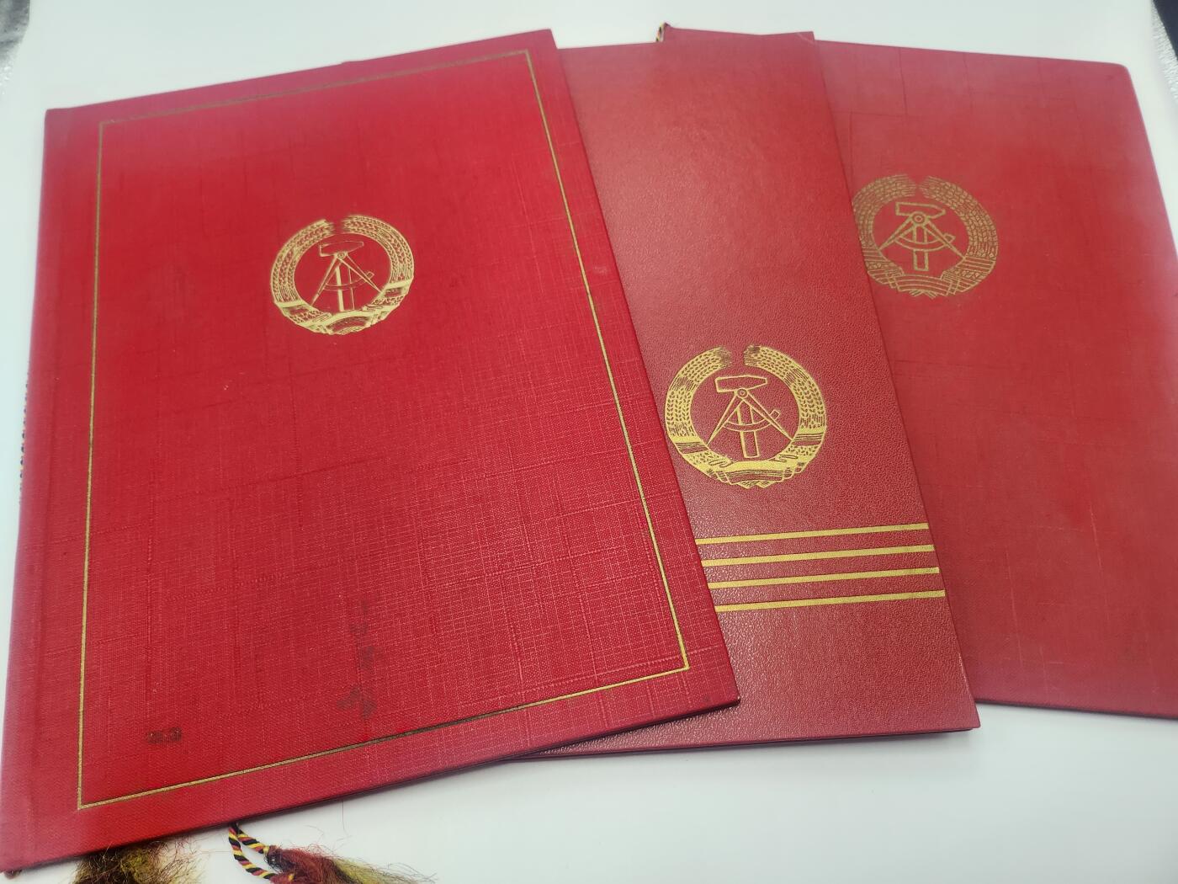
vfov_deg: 56.8
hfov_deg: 71.6
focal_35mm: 24
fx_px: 817
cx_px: 589
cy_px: 442
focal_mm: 5
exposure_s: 1/100
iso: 125
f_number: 1.8
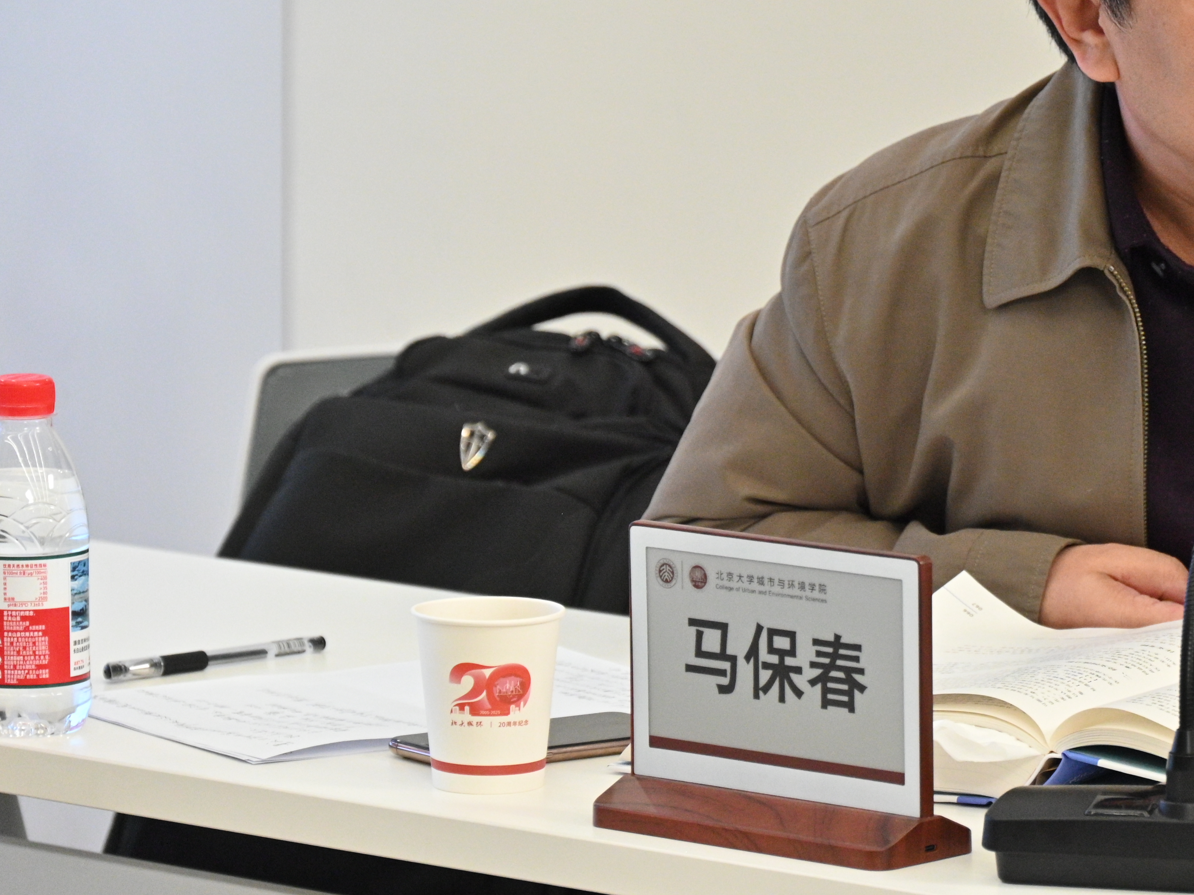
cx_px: 1112
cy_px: 227
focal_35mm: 235
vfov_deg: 6.3
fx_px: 8106
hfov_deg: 8.4
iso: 3600
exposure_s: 1/160
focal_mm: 130
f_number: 6.3
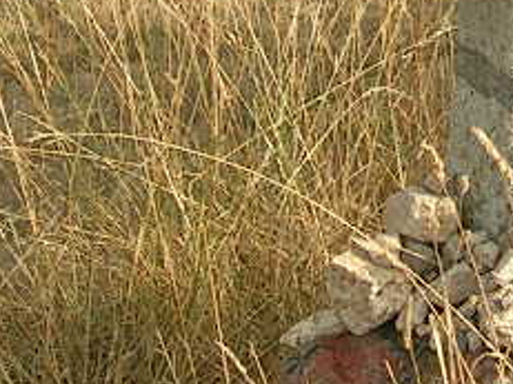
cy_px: -140
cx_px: 635
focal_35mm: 155
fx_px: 2296
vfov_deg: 9.4
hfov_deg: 12.4
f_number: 4.8
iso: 50
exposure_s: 1/225
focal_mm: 5.4
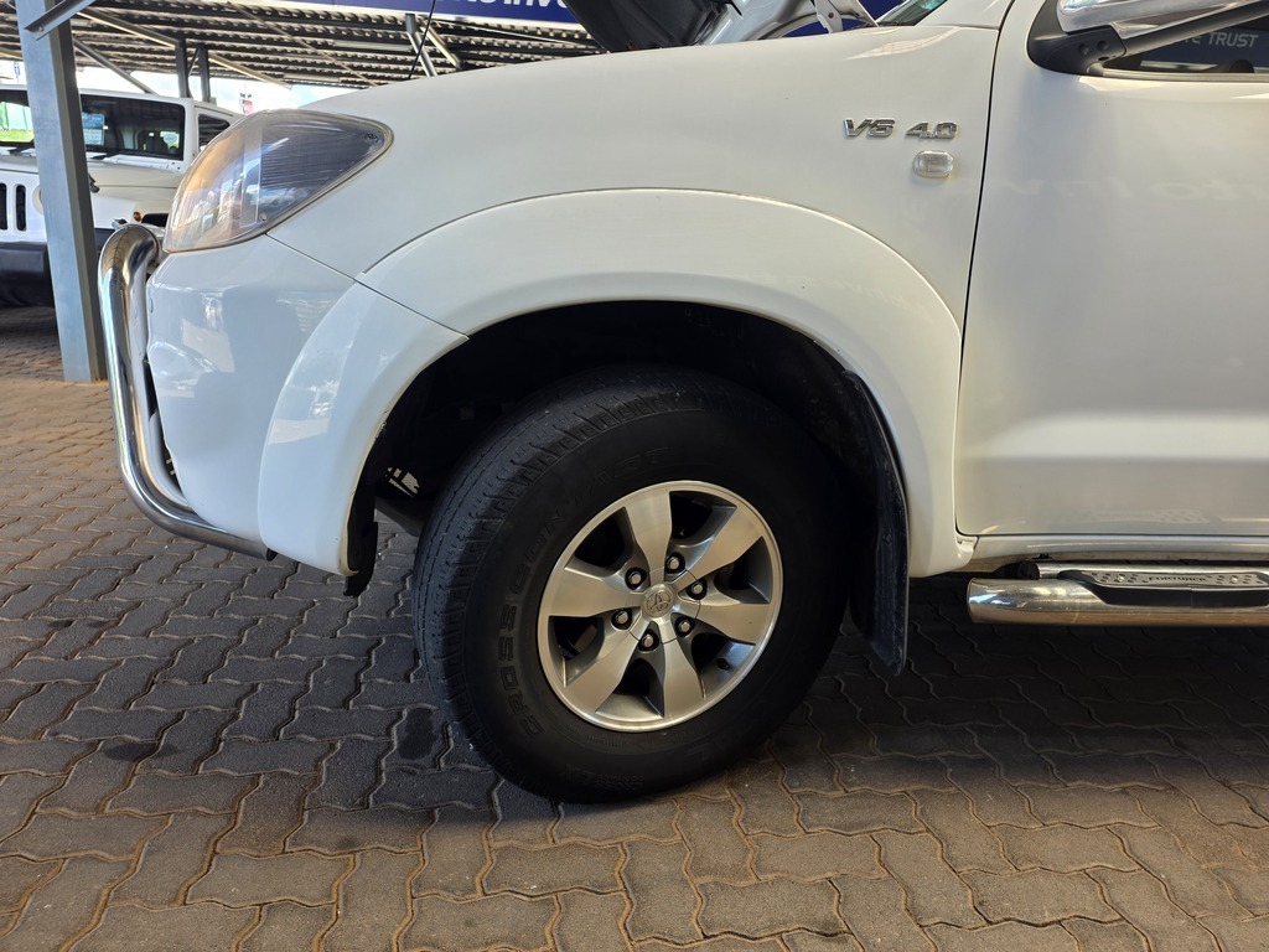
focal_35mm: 23
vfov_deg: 58.9
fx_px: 843
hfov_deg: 73.9
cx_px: 634
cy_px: 476
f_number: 1.7
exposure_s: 1/180
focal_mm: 6.25
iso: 80
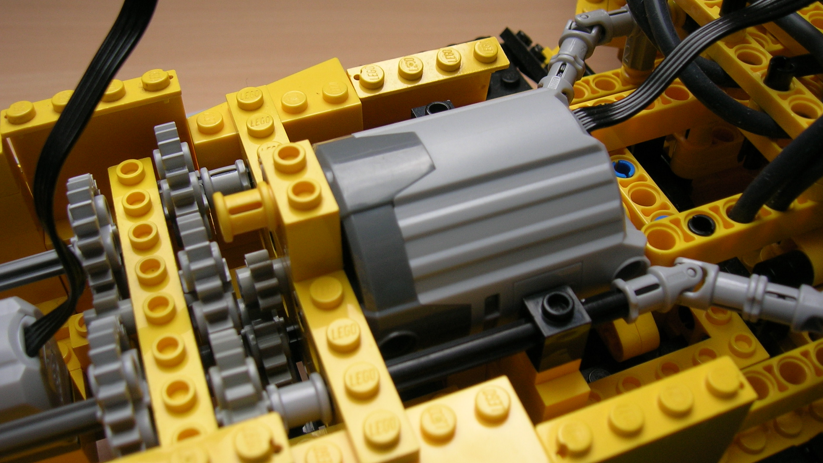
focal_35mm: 38
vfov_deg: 31.2
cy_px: 244
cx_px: 413
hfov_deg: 52.8
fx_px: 829
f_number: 2.9
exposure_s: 1/77.2
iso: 50
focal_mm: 5.7
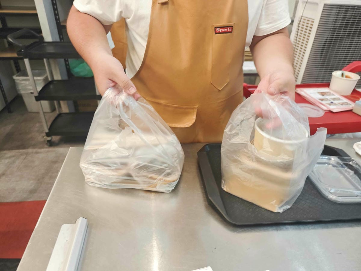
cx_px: 180
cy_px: 136
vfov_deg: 58.9
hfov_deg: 73.9
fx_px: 240
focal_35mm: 23
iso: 320
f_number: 1.63
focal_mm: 8.72
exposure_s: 1/60
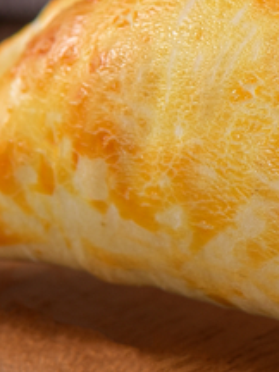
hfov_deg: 3.2
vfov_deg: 4.2
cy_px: 181
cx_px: 425
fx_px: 5019
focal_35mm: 467
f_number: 8
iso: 100
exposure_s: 1/90
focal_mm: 105
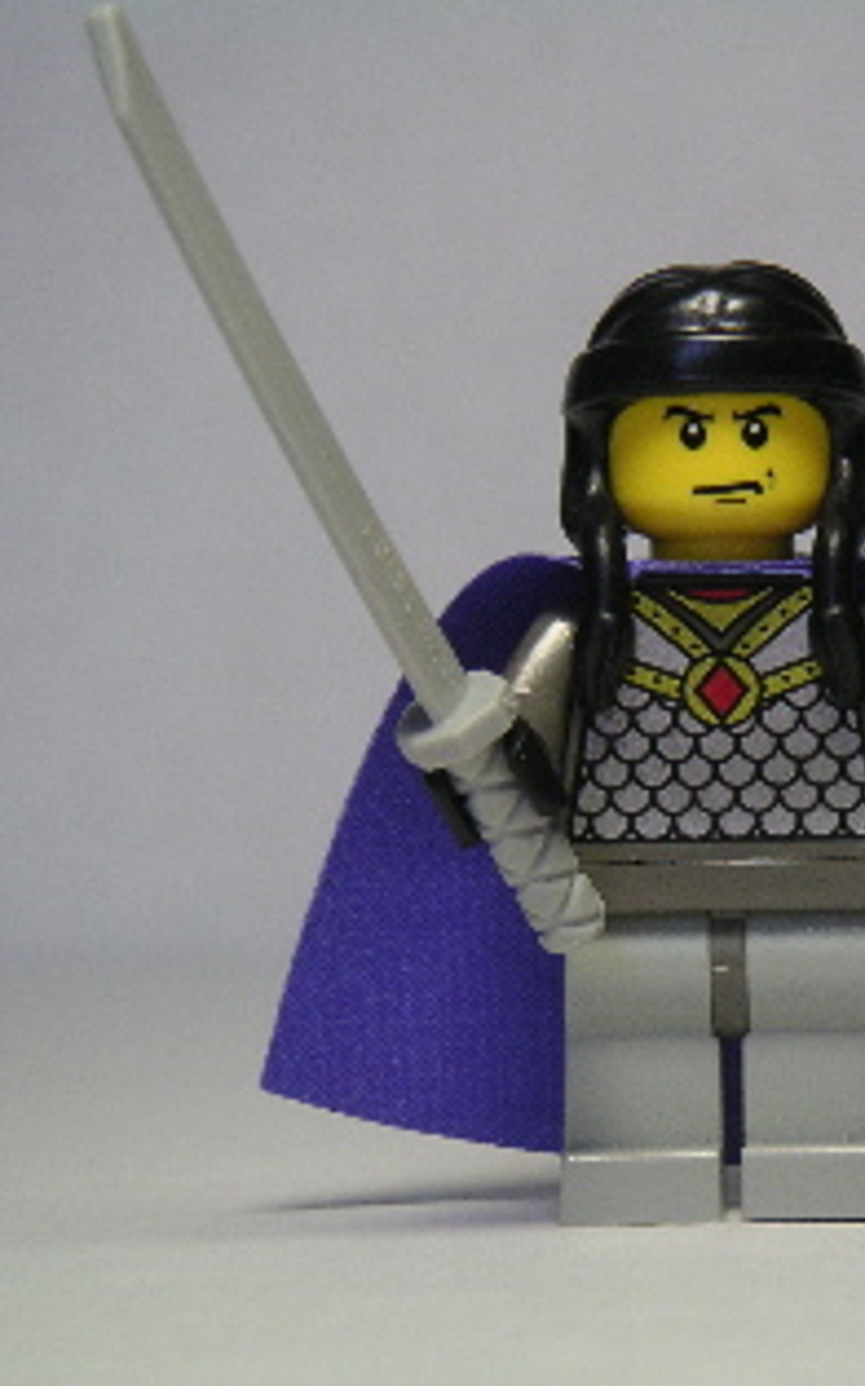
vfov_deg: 15.0
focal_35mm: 139
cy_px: 689
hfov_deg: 9.4
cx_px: 752
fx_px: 5248
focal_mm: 15
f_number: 3.5
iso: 80
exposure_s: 1/90
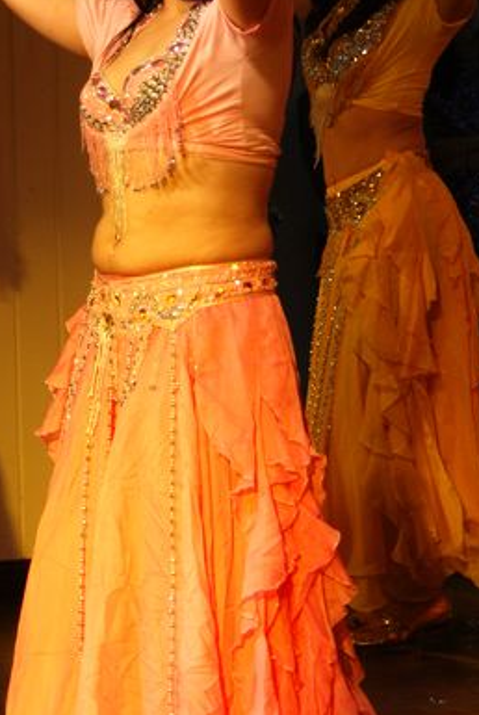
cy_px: 158
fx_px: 3719
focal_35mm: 187
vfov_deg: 10.9
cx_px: 152
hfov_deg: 7.4
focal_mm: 60
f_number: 5.6
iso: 400
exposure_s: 1/100
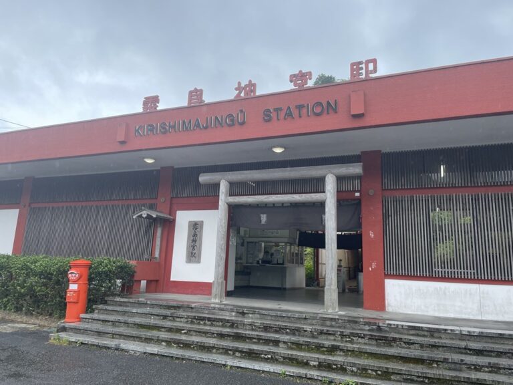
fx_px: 385
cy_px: 192
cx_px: 256
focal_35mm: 26
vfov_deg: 53.1
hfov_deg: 67.3
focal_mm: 4.2
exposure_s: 1/633
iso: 32
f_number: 1.6
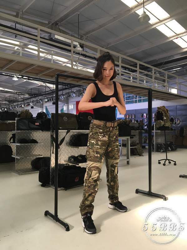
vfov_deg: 61.7
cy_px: 125
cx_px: 94
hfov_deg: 48.2
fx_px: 209
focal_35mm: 29
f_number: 2.2
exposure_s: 1/33
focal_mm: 4.15
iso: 40
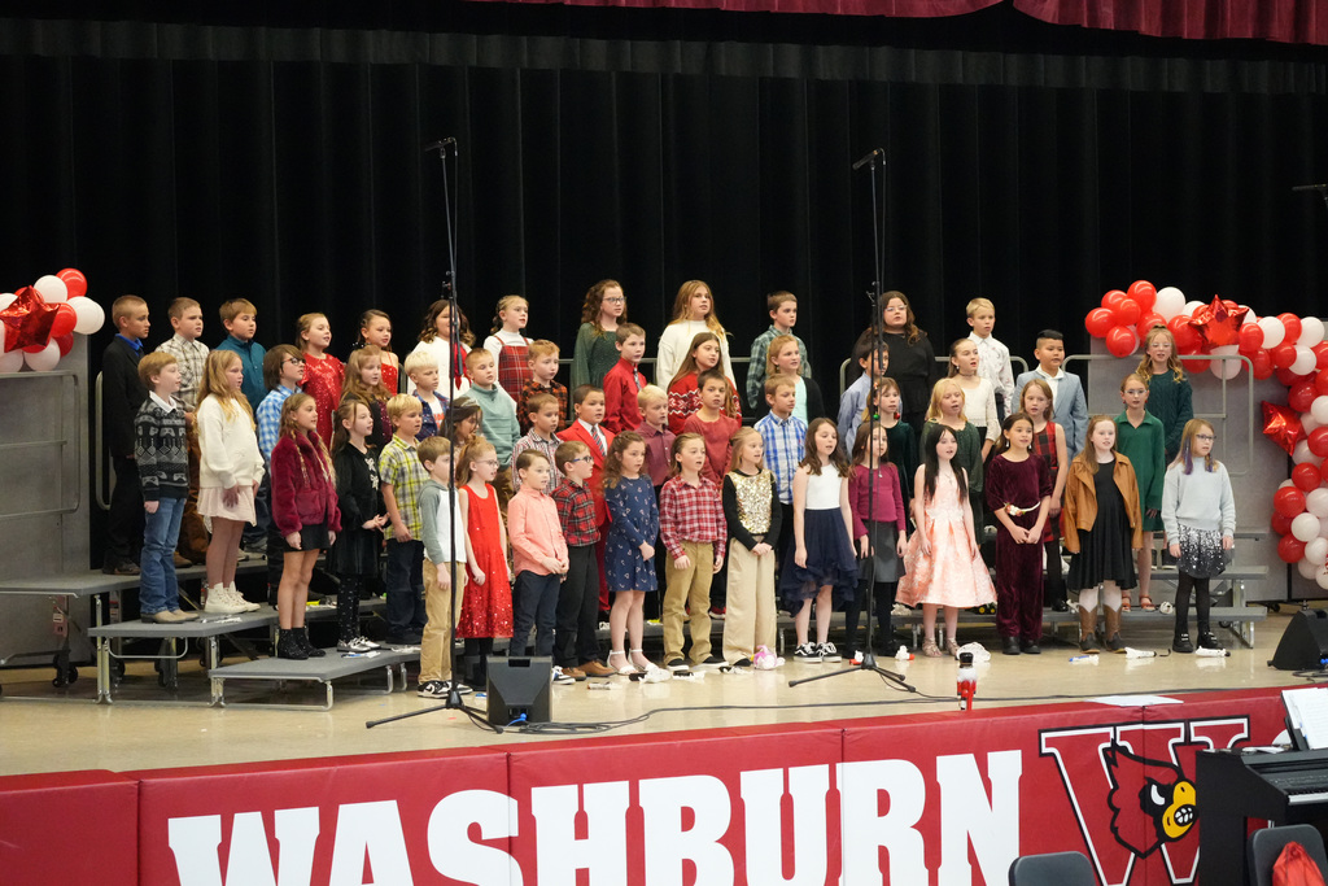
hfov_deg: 19.5
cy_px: 443
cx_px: 664
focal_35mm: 105
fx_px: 3874
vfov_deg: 13.0
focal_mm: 70
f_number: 4.5
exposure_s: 1/200
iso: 8000
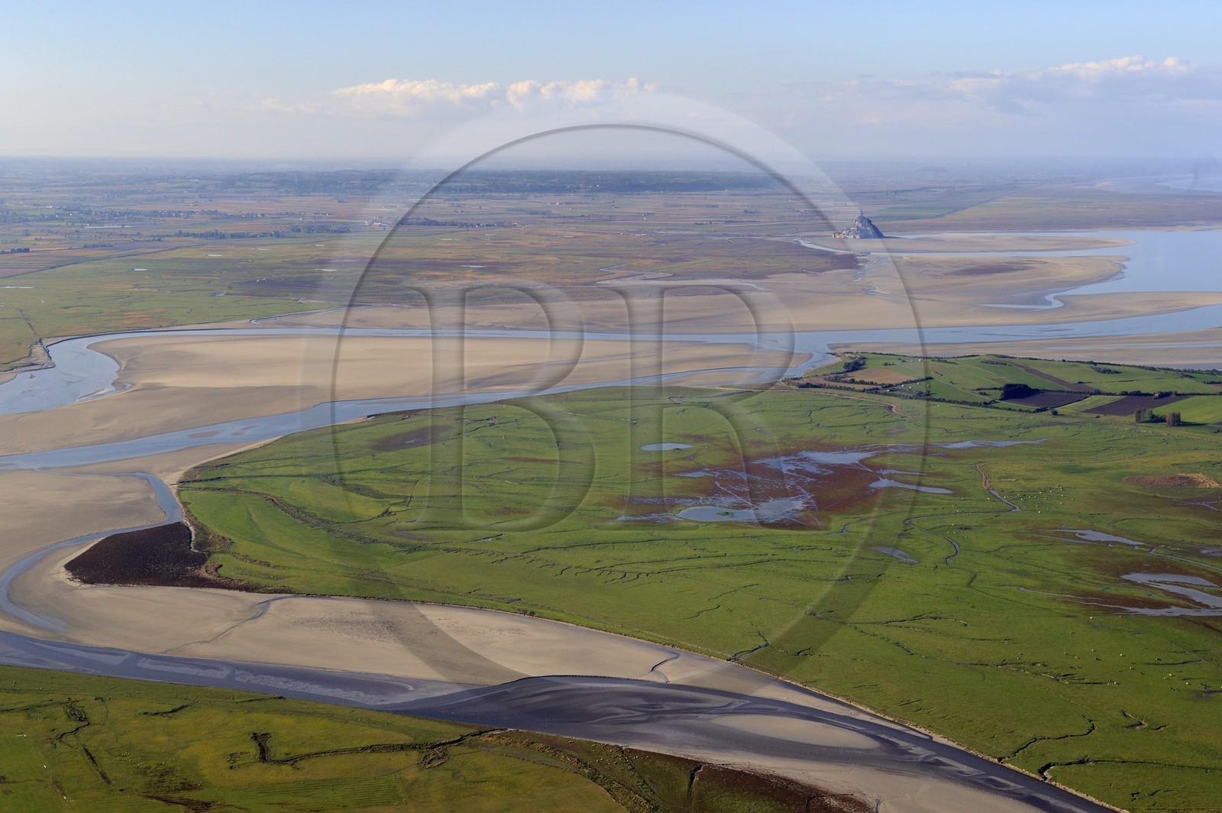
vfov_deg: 23.3
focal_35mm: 58
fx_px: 1967
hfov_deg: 34.5
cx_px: 611
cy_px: 406
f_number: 14
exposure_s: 1/640
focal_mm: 58
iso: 800
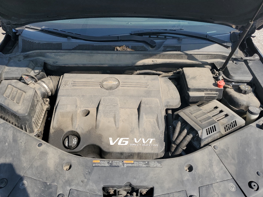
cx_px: 123
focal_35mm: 31
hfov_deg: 58.3
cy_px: 93
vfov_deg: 45.4
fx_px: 235
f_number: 1.5
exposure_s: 1/2000
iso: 50
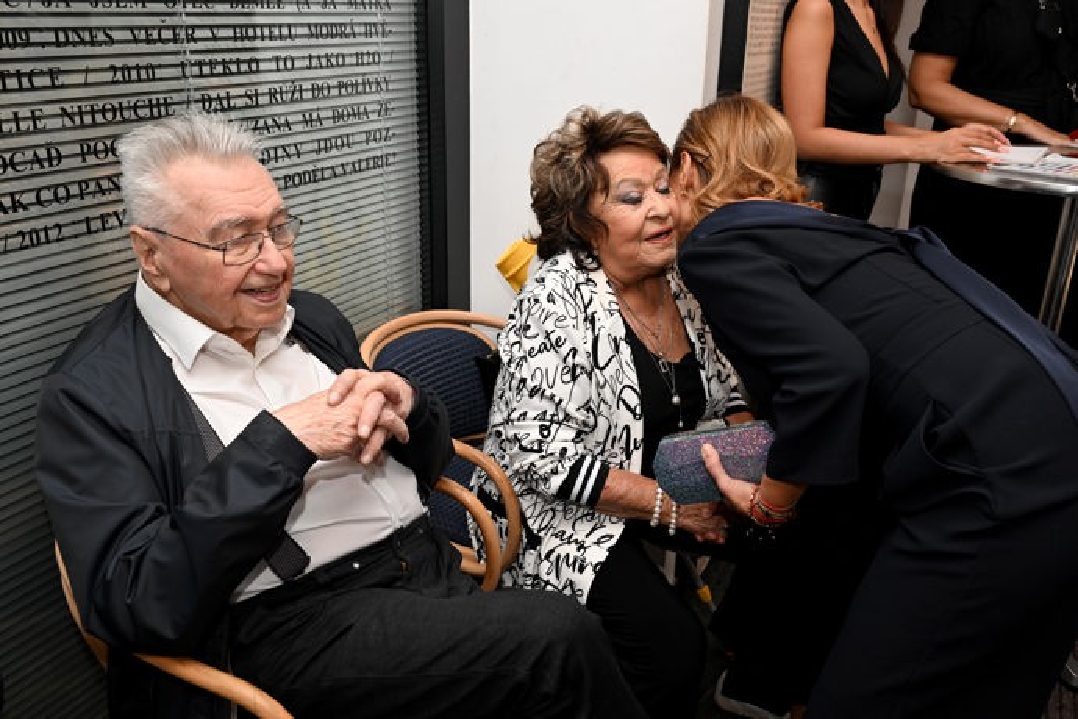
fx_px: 943
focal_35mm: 32
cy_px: 360
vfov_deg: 41.7
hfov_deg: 59.5
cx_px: 539
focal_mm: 31.5
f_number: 6.3
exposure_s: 1/125
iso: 500
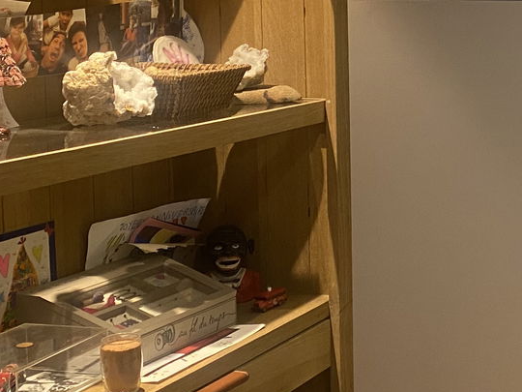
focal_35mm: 77
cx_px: 646
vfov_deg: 18.9
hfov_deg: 23.0
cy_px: 70
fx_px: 1161
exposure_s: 1/50
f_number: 1.8
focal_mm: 4.25
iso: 250
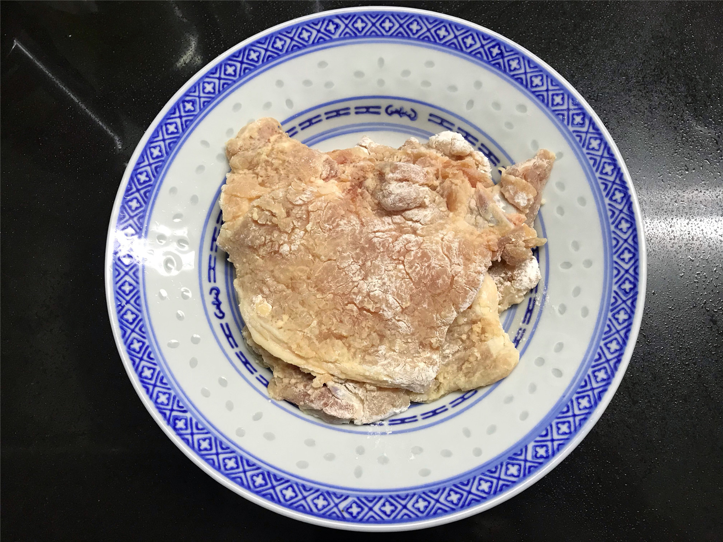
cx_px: 362
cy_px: 271
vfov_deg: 49.7
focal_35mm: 28
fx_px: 585
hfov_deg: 63.4
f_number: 1.8
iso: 32
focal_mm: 3.99
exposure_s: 1/20
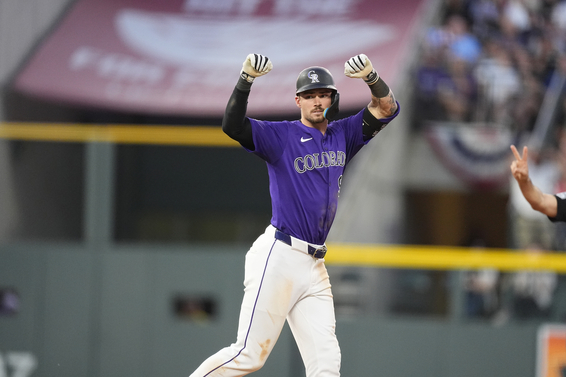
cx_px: 283
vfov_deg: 2.3
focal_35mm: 600
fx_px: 9433
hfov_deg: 3.4
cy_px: 188
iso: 5000
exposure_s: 1/2000
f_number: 4
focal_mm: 600
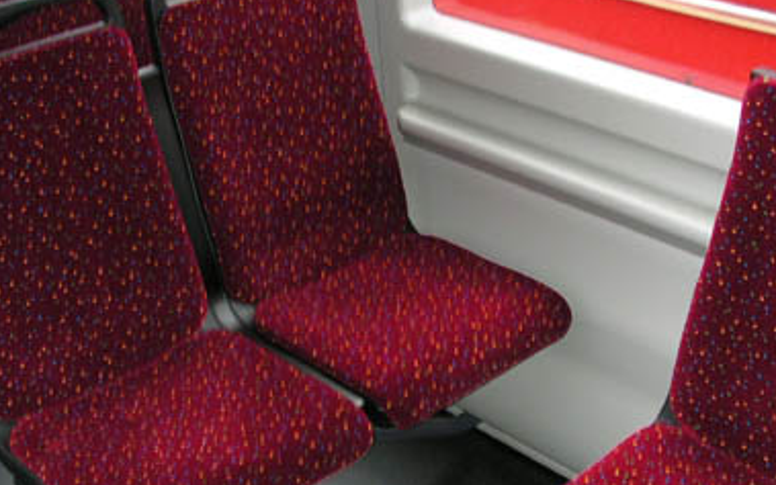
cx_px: 426
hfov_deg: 35.6
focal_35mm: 57
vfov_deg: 22.6
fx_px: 1206
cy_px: 328
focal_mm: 5.6
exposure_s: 1/60
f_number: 2.7
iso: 113
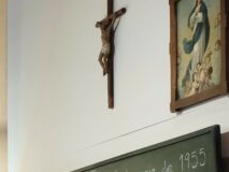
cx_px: -311
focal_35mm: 125
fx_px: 827
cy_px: 296
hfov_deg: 12.5
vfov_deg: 11.2
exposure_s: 1/99.8
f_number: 1.5
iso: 100
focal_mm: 4.94
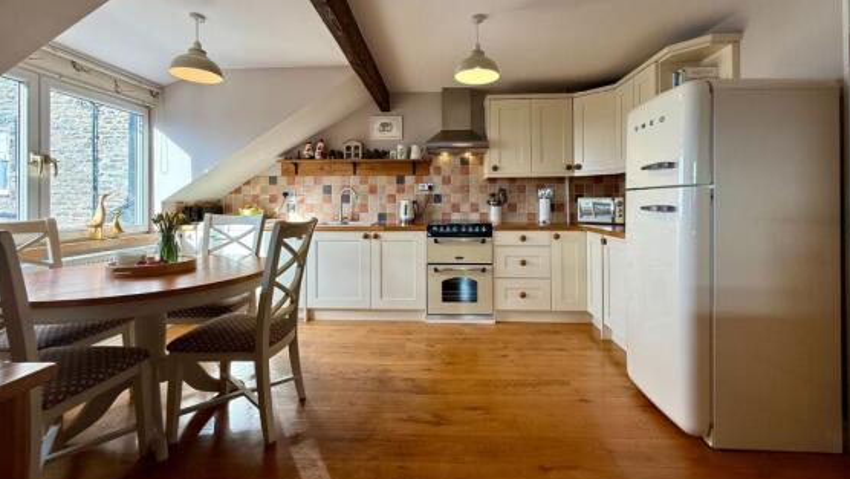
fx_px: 361
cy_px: 200
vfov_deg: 66.7
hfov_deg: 99.3
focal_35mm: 16
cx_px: 433
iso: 80
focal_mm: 2.22
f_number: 2.2
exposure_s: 1/99
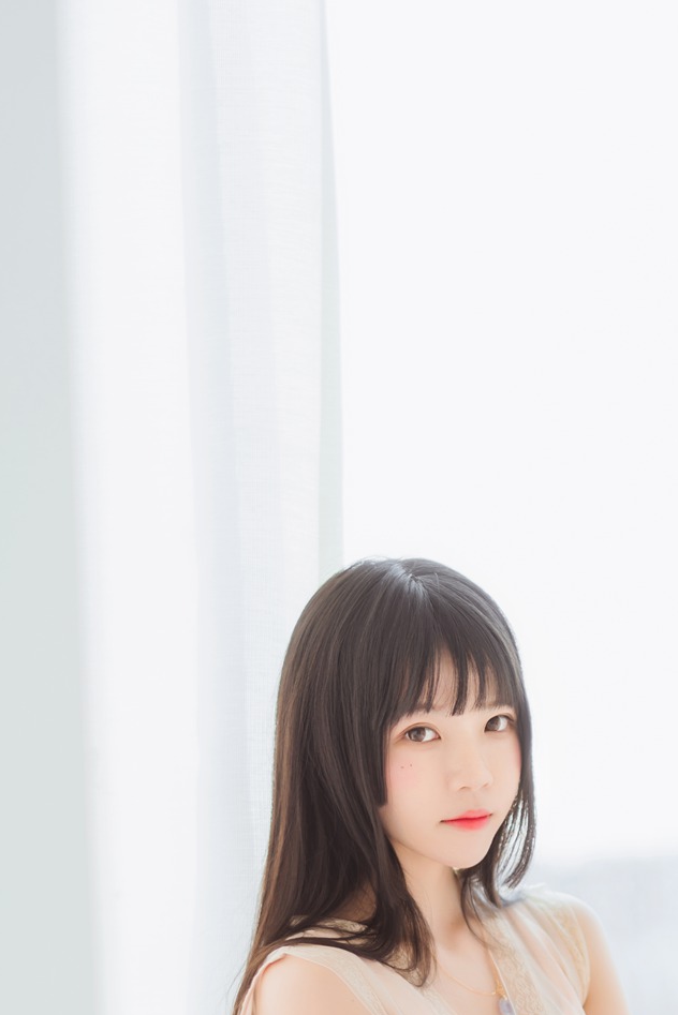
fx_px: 2682
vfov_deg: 21.0
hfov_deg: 14.3
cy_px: 912
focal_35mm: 95
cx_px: 586
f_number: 1.4
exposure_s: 1/400
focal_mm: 50
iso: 100
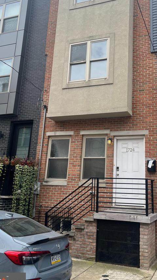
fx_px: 266
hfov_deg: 32.6
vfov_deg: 54.9
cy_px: 114
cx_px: 101
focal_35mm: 36
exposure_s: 1/967
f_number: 1.6
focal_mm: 5.1
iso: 50
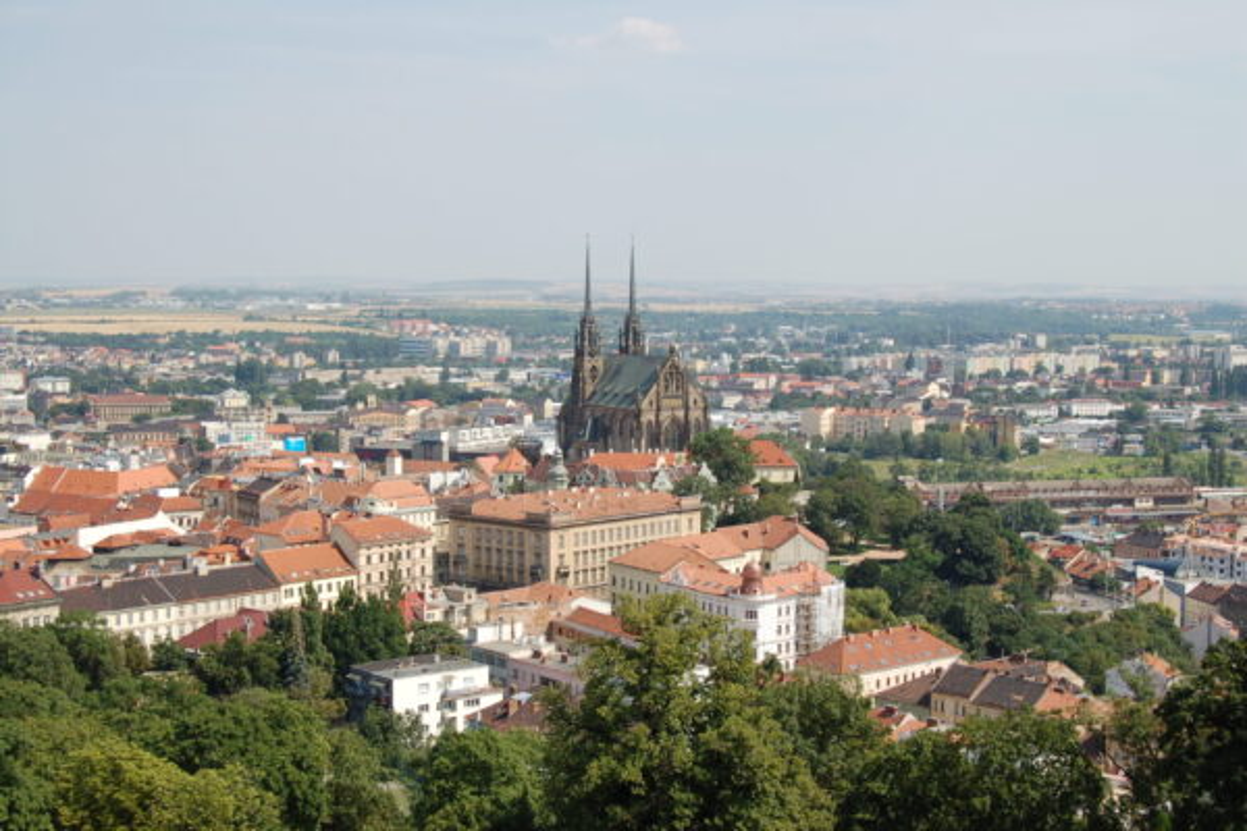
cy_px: 416
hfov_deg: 35.1
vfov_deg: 23.8
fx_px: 1974
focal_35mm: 57
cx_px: 624
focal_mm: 38
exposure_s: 1/320
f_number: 9
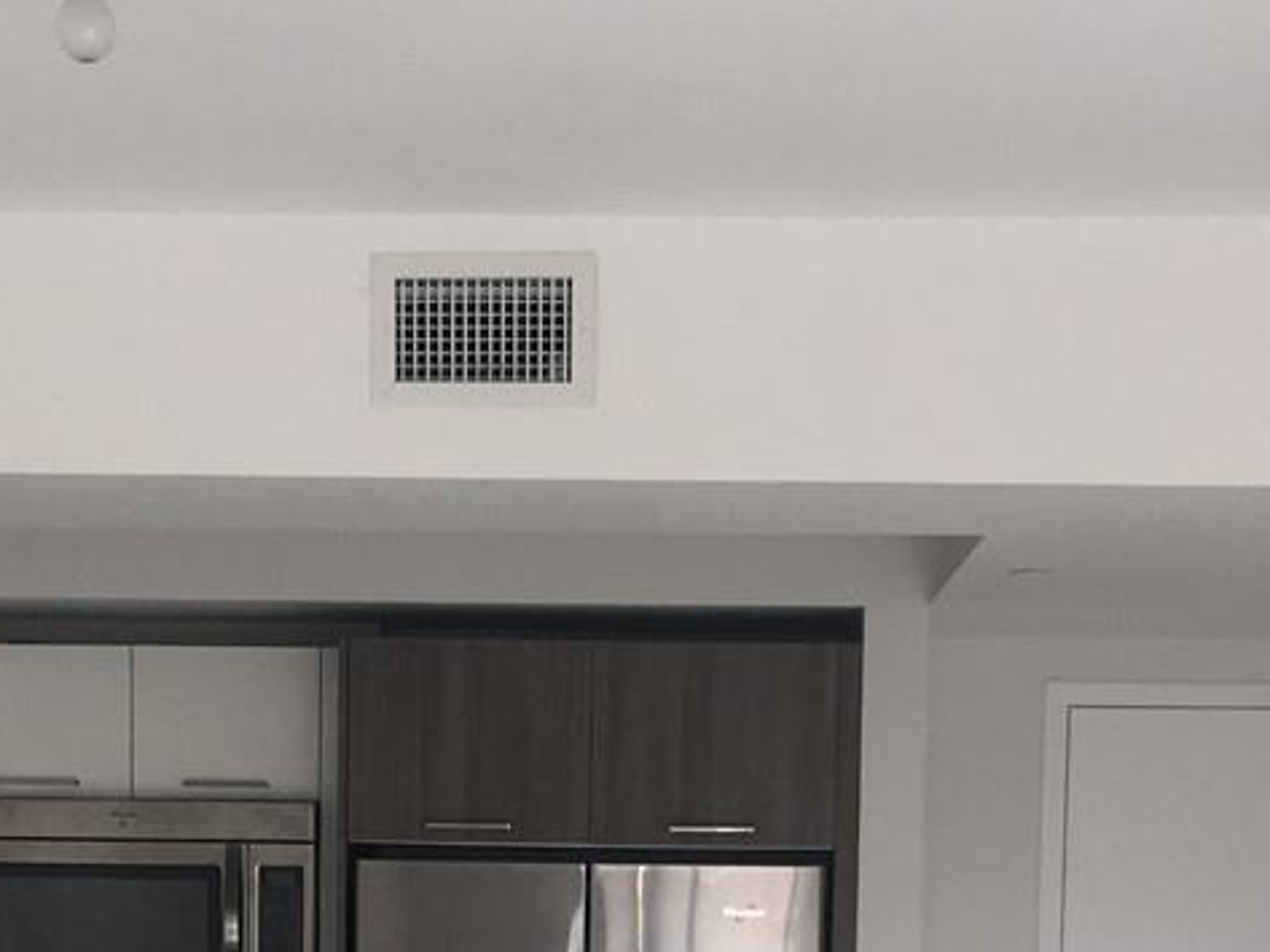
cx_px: 567
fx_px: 3596
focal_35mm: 98
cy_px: 1338
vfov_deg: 14.3
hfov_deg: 20.0
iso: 25
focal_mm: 4.15
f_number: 2.2
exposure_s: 1/42
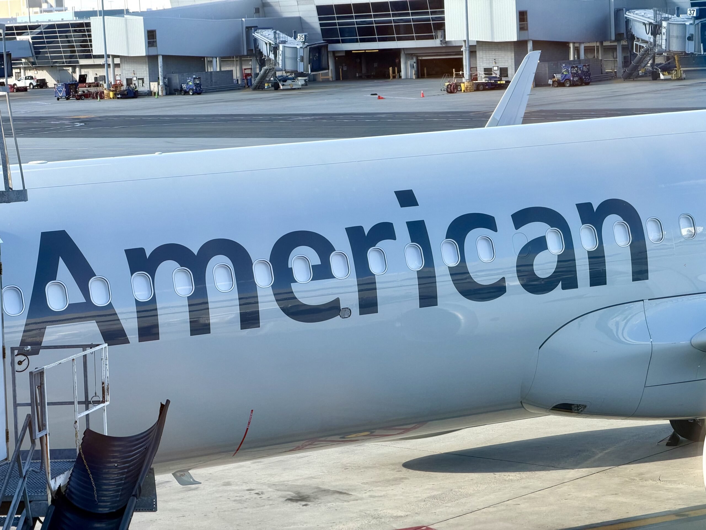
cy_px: 265
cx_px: 353
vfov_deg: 14.8
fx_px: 2040
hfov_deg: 19.6
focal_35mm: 100
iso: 50
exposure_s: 1/347
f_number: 2.8
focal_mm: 16.89
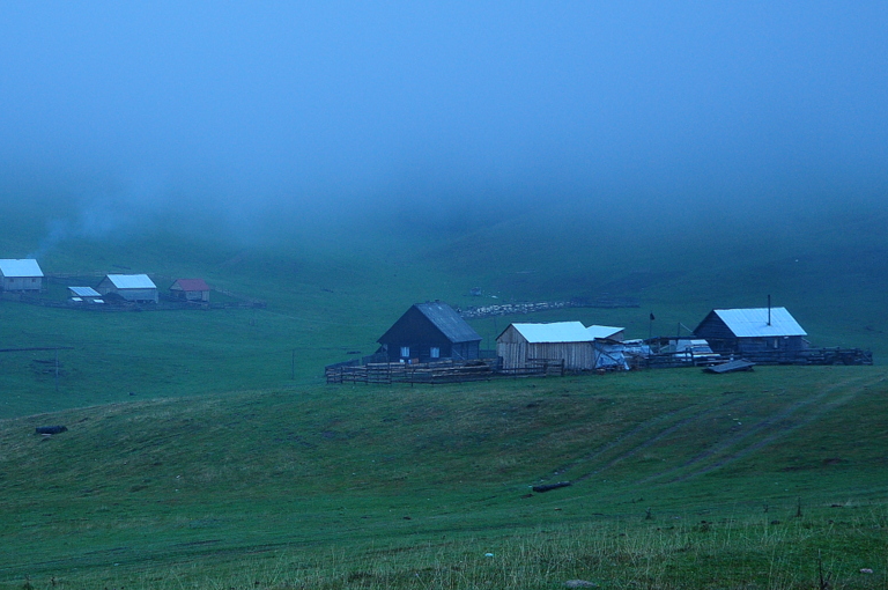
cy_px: 294
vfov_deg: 18.1
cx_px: 266
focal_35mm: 75
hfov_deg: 26.8
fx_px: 1848
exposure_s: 1/30
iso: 400
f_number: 4.2
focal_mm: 32
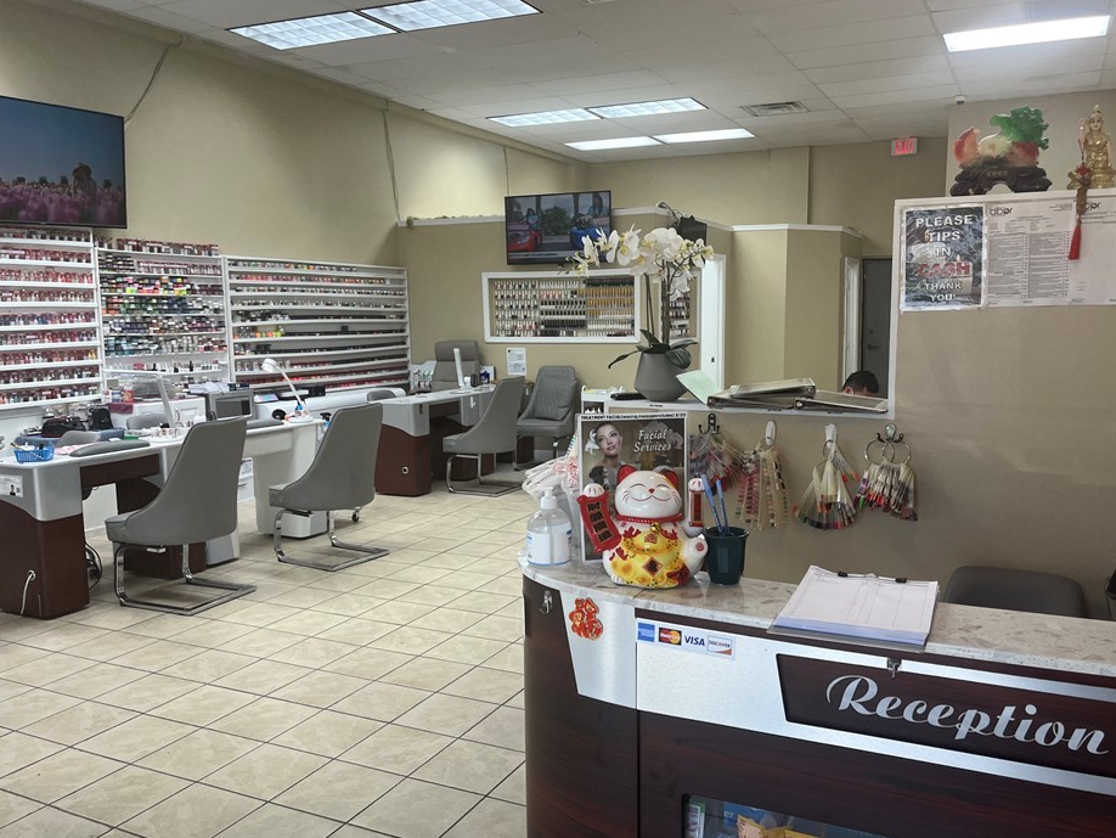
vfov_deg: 48.2
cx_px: 607
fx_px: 935
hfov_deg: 61.5
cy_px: 432
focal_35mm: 29
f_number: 1.6
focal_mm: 5.1
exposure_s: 1/120
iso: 40
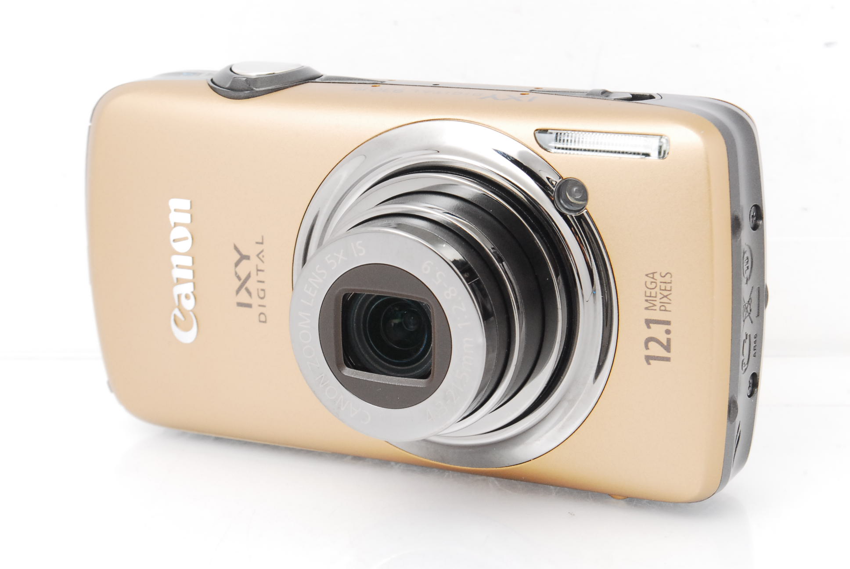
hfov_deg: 24.6
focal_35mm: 82
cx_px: 425
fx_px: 1950
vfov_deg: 16.6
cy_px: 284
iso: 800
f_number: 16
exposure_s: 1/125
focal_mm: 55
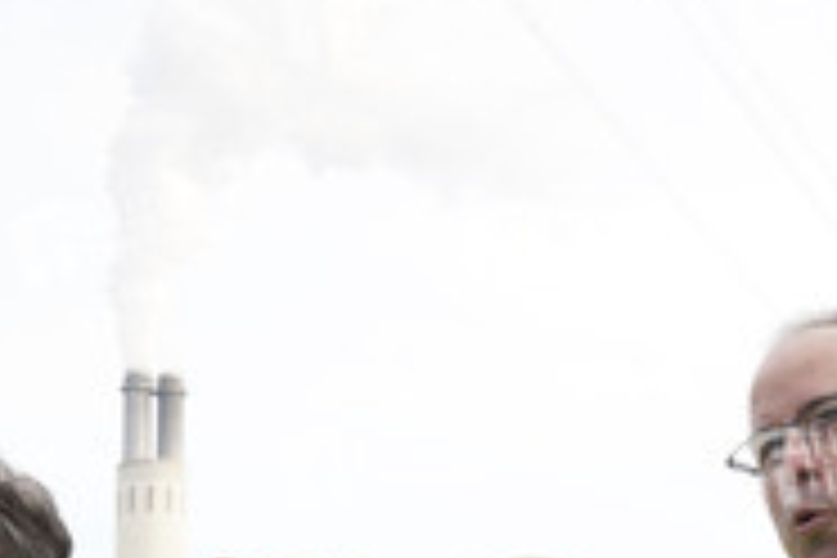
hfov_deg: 23.9
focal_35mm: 85
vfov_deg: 15.7
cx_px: 457
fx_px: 1976
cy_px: 572
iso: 320
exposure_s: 1/320
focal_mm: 35
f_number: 6.3
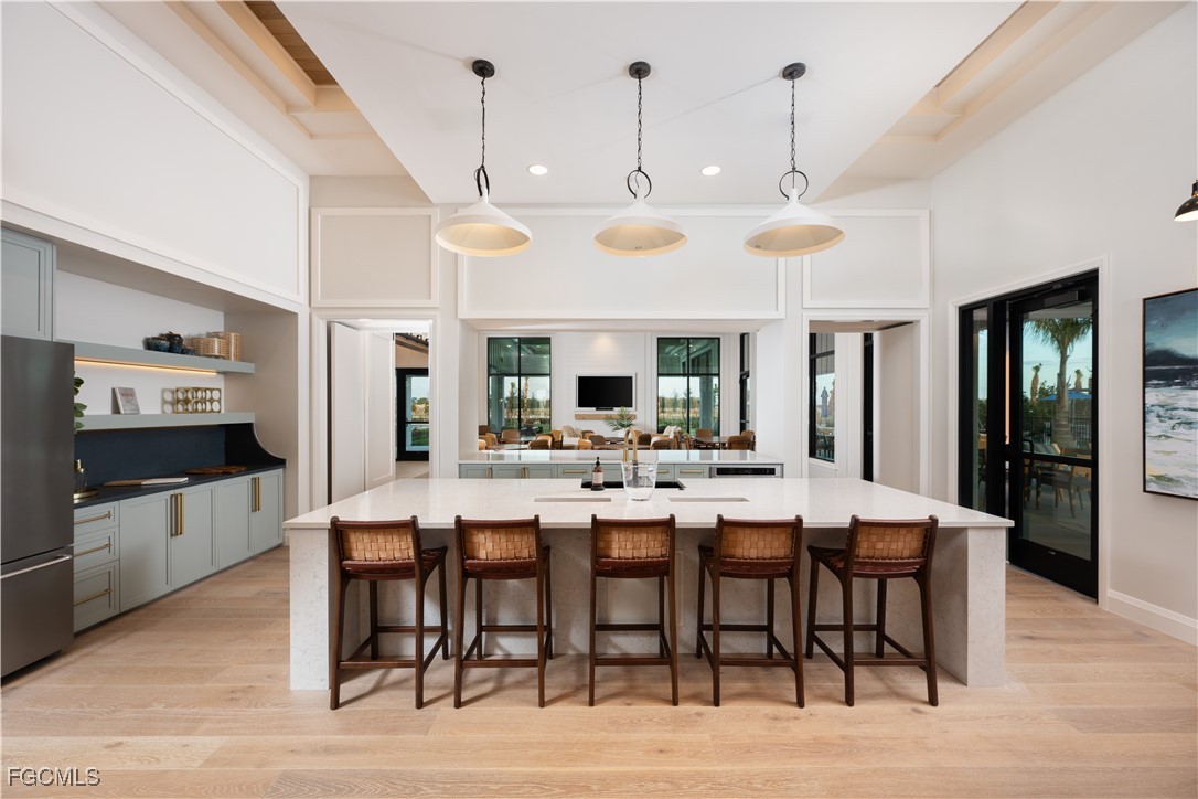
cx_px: 599
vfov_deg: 81.2
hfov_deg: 104.3
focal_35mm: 14
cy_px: 400
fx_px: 466
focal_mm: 14
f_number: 8
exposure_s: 1/60
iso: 250
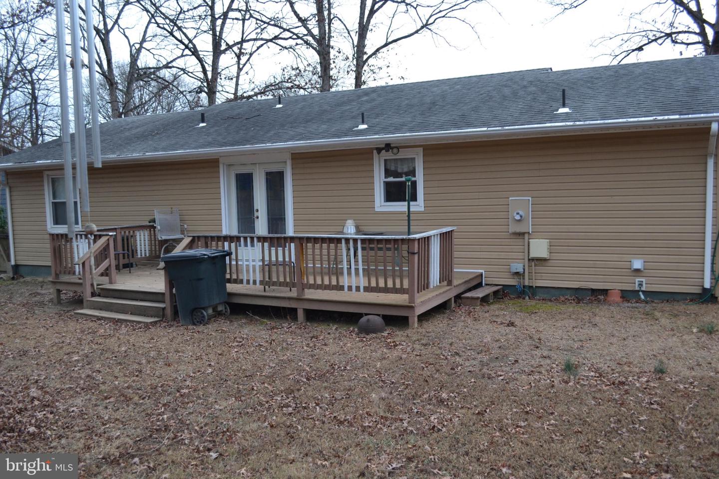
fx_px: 659
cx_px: 360
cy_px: 240
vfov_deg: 40.0
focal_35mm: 33
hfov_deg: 57.2
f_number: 4.5
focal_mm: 22
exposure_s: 1/80
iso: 400
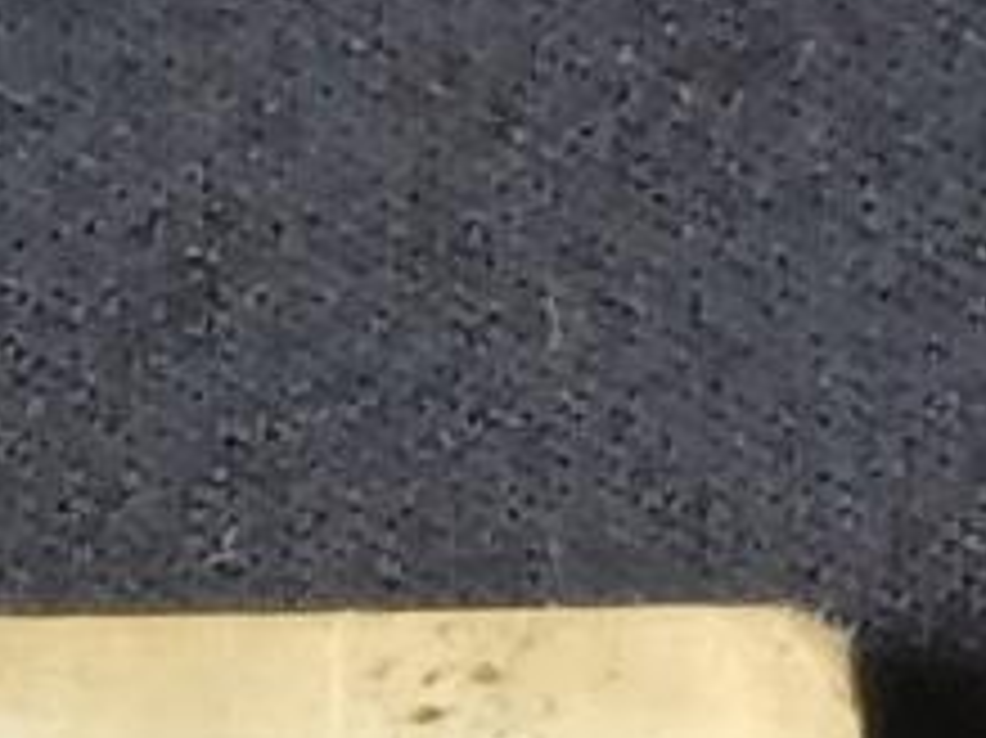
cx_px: -1940
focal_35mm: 320
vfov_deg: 4.5
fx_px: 9110
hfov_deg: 5.8
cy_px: 1832
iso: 712
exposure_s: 1/33.3
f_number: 1.8
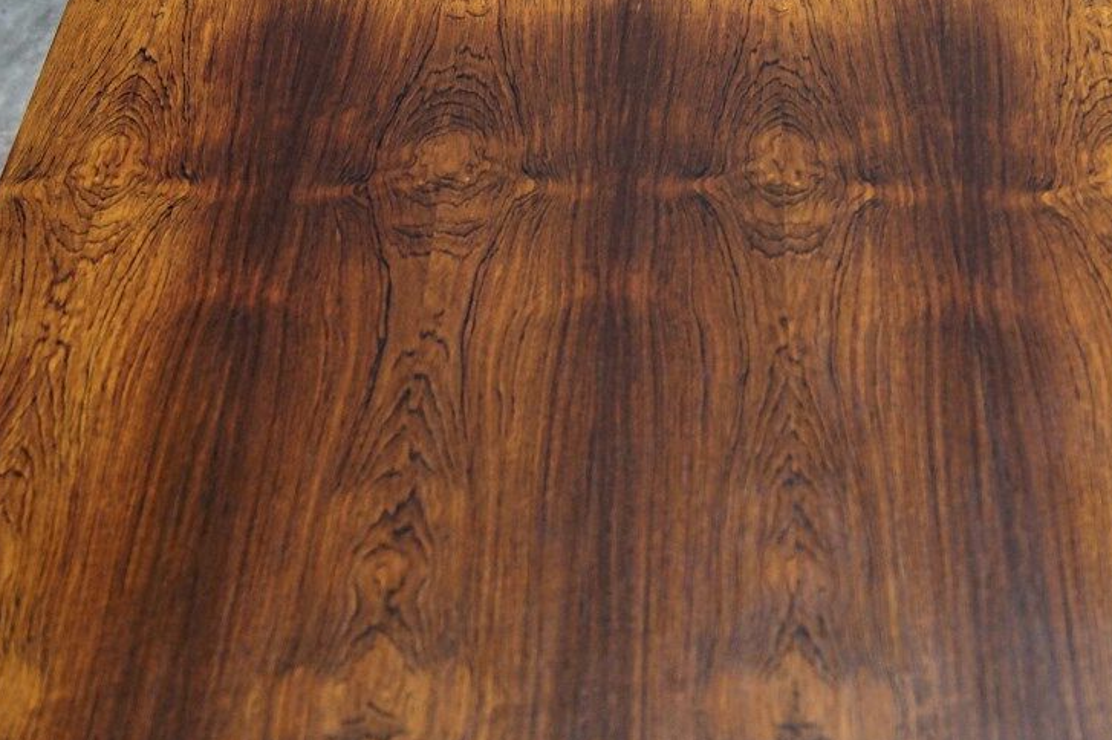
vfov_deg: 23.7
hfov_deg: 35.0
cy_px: 261
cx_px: 603
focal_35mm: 57
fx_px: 1760
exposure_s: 1/40
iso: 400
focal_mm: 22
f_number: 4
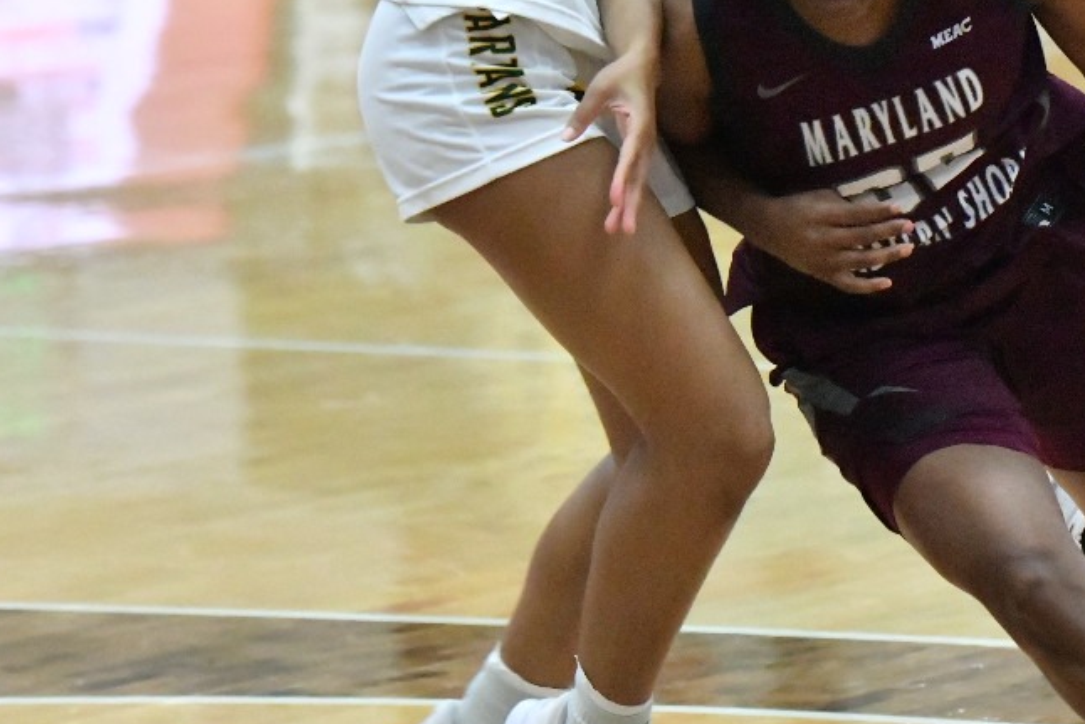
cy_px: 252
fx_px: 14740
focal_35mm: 489
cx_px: 991
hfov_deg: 4.2
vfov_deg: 2.8
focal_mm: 195
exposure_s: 1/800
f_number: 5.3
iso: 16000
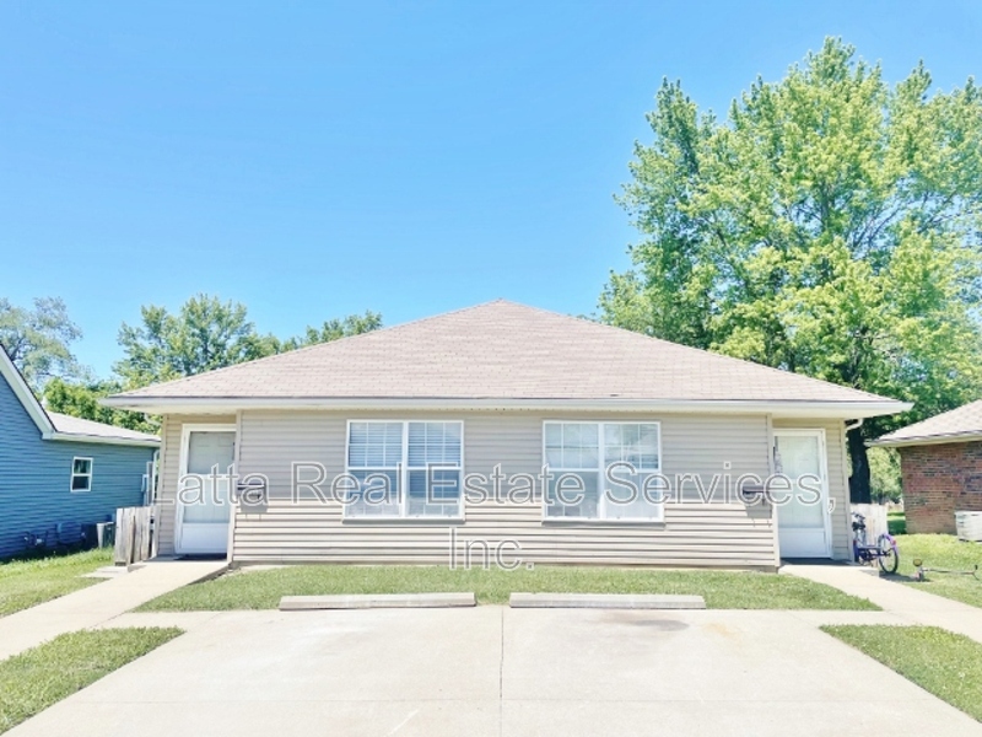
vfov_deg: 53.1
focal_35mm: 26
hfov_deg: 67.3
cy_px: 368
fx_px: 738
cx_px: 491
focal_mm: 4.2
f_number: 1.6
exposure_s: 1/2959
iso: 32
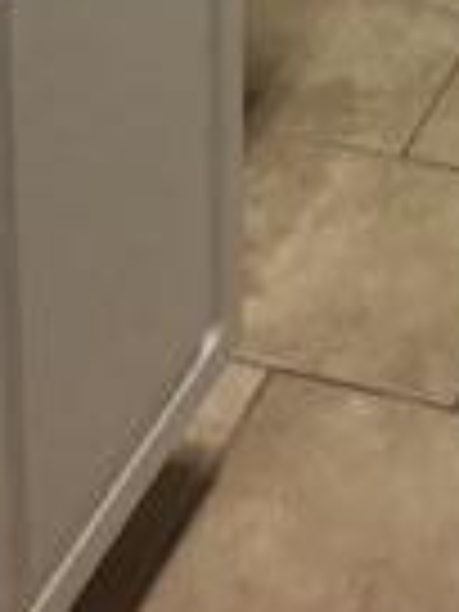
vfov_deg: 13.3
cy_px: -414
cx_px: 522
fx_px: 2404
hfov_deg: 10.7
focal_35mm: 136
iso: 80
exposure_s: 1/15
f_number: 2.2
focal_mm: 4.15
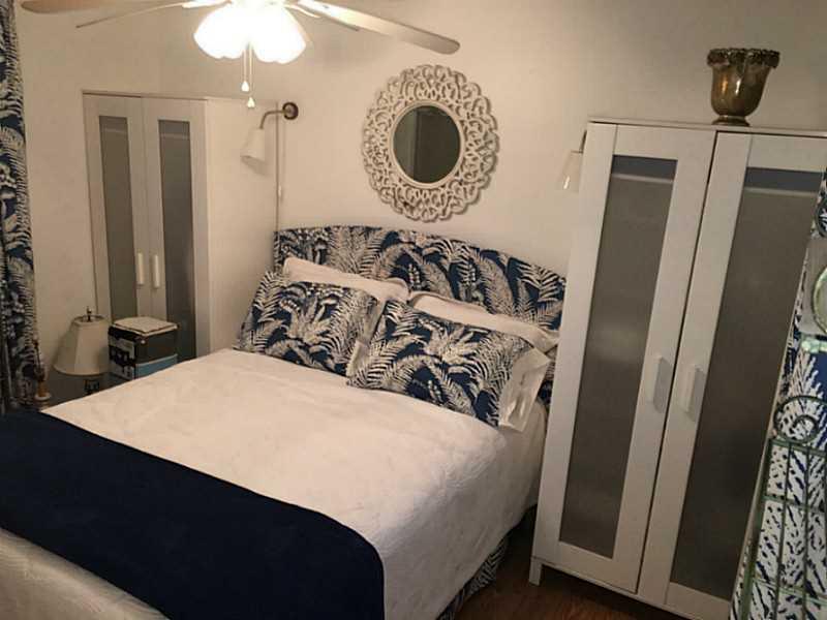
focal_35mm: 29
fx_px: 693
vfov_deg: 48.2
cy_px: 310
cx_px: 414
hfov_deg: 61.7
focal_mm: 4.15
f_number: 2.2
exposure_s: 1/30
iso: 100
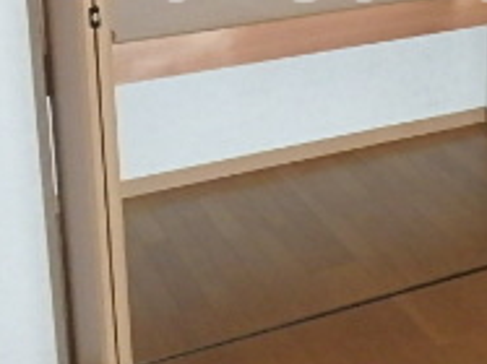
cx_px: 346
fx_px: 1012
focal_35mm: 72
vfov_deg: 19.6
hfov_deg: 26.8
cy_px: -29
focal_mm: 3.7
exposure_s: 1/25
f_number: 3.5
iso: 800
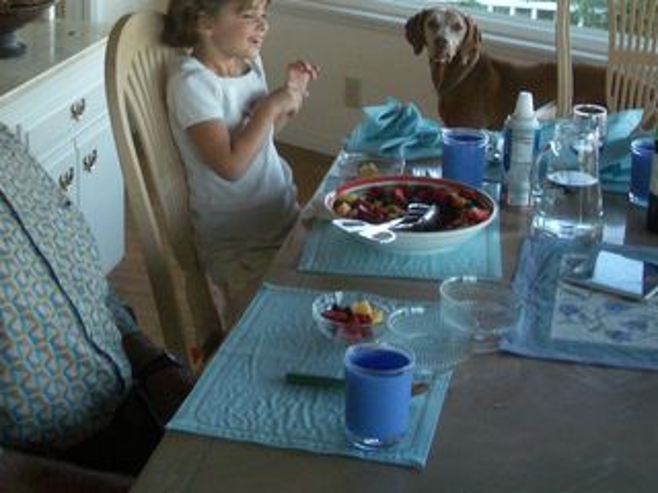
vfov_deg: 20.4
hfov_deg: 27.7
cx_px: 247
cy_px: 14
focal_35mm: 70
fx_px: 1331
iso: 100
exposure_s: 1/80
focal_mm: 5.8
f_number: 2.6
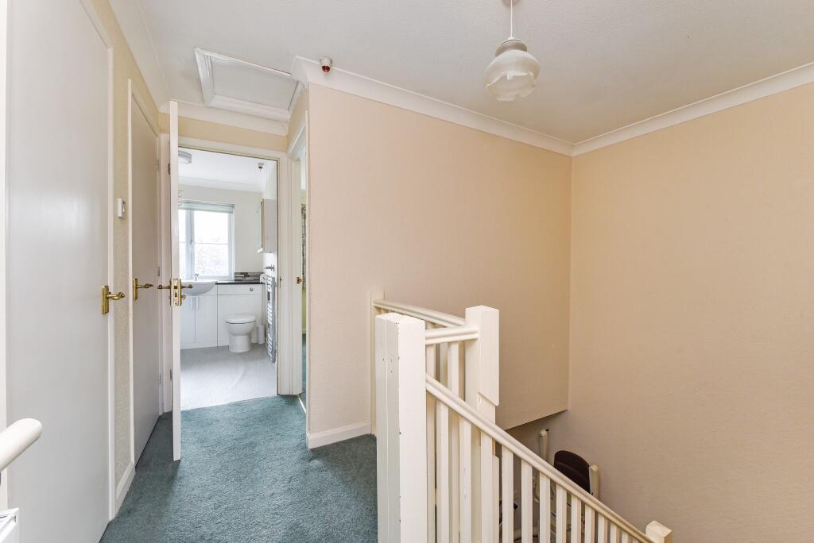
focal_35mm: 14
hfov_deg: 104.2
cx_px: 407
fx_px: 317
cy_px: 272
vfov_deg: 81.3
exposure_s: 1/25
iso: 640
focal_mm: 14
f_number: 9
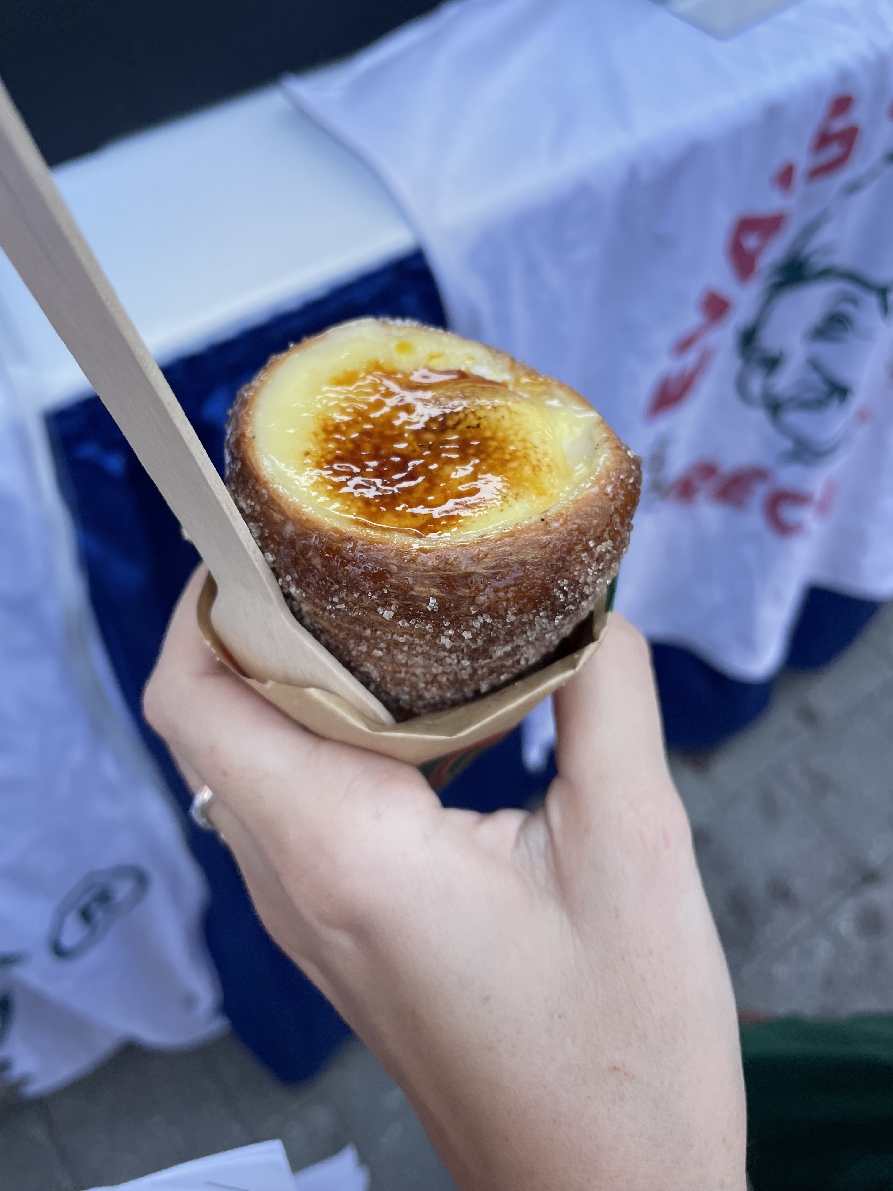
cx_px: 446
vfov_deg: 67.3
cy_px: 596
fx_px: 894
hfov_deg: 53.1
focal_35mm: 26
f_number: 1.6
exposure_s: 1/729
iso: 32
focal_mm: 4.2
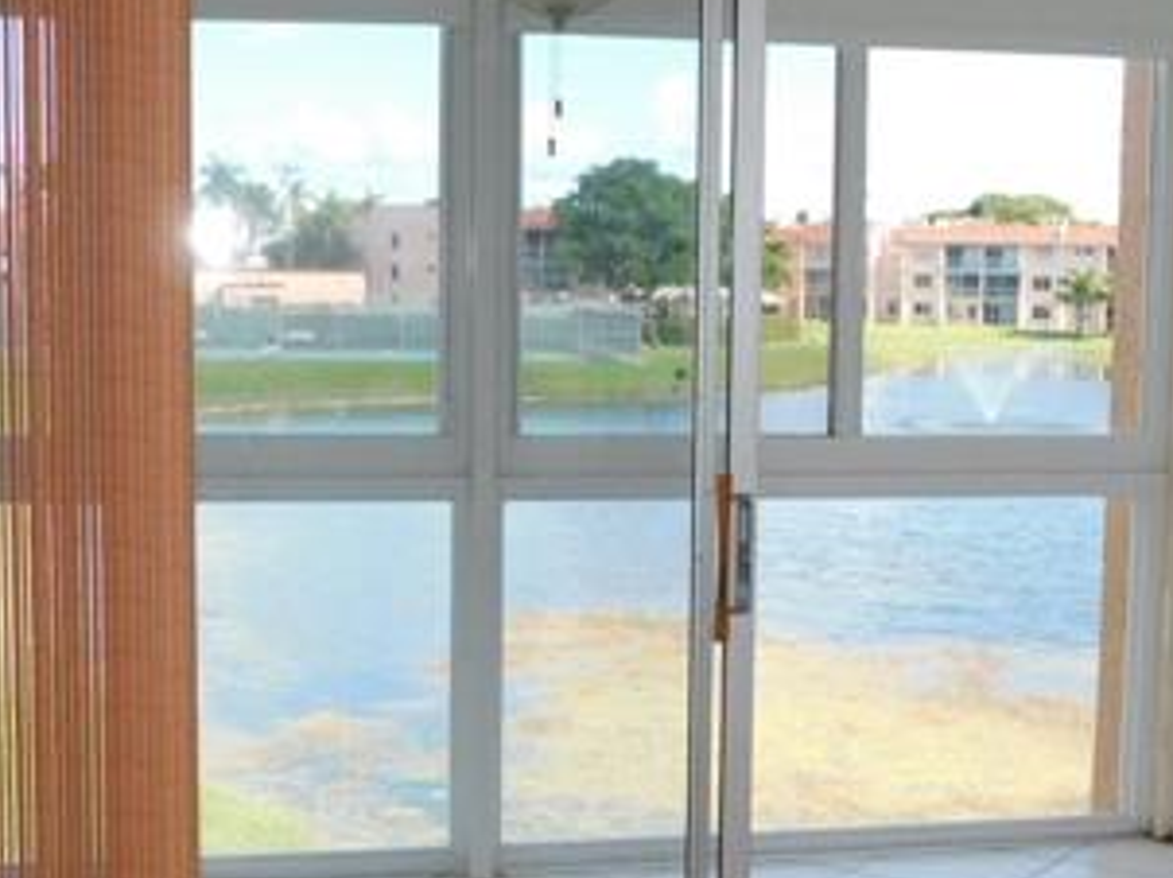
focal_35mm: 61
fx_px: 2065
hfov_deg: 31.6
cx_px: 703
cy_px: 521
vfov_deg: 24.0
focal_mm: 4
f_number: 3
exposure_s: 1/200
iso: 125
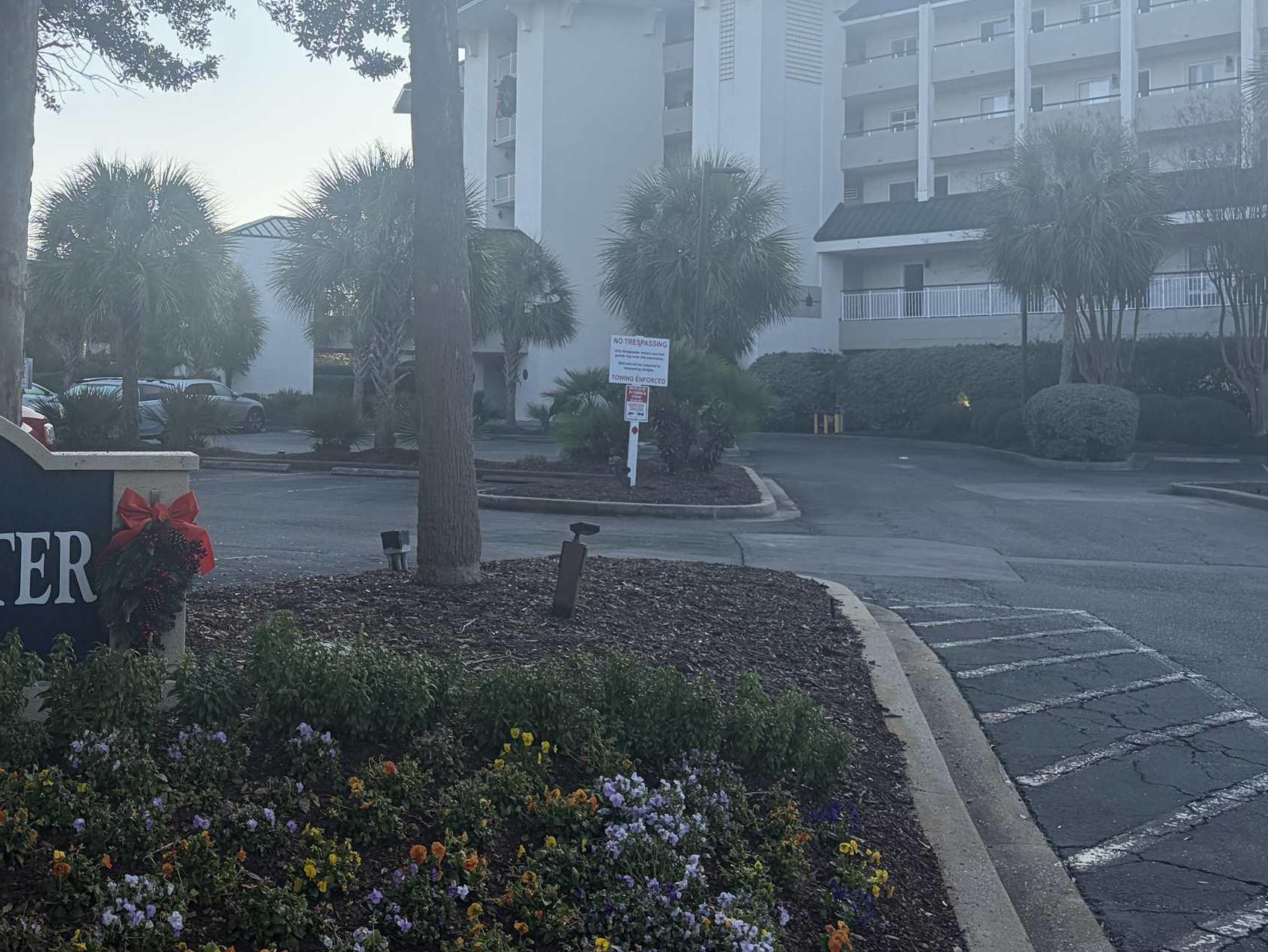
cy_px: 335
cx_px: 431
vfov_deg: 30.7
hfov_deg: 40.0
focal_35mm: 47
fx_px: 1722
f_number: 1.6
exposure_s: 1/2451
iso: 64
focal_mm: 5.96
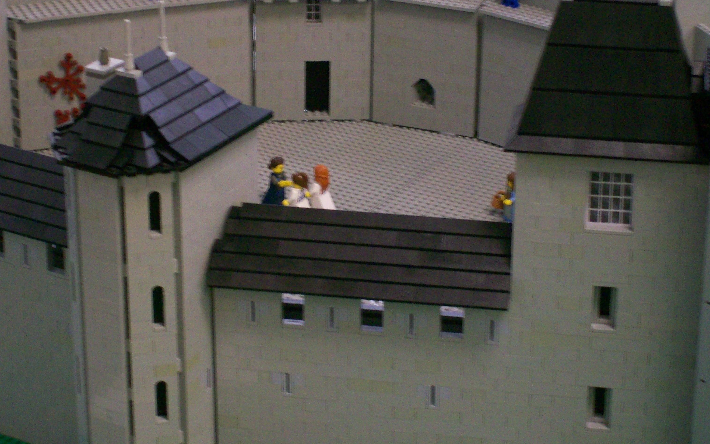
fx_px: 2225
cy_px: 193
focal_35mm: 115
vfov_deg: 11.4
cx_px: 354
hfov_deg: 18.1
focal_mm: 18
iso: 200
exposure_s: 1/8
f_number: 4.8
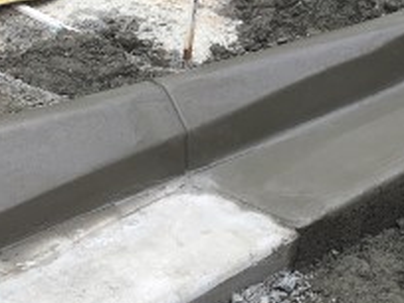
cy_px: 16
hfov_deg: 21.4
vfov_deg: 16.0
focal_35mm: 91
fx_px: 1062
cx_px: 295
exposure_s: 1/596
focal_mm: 4.15
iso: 25
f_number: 2.2
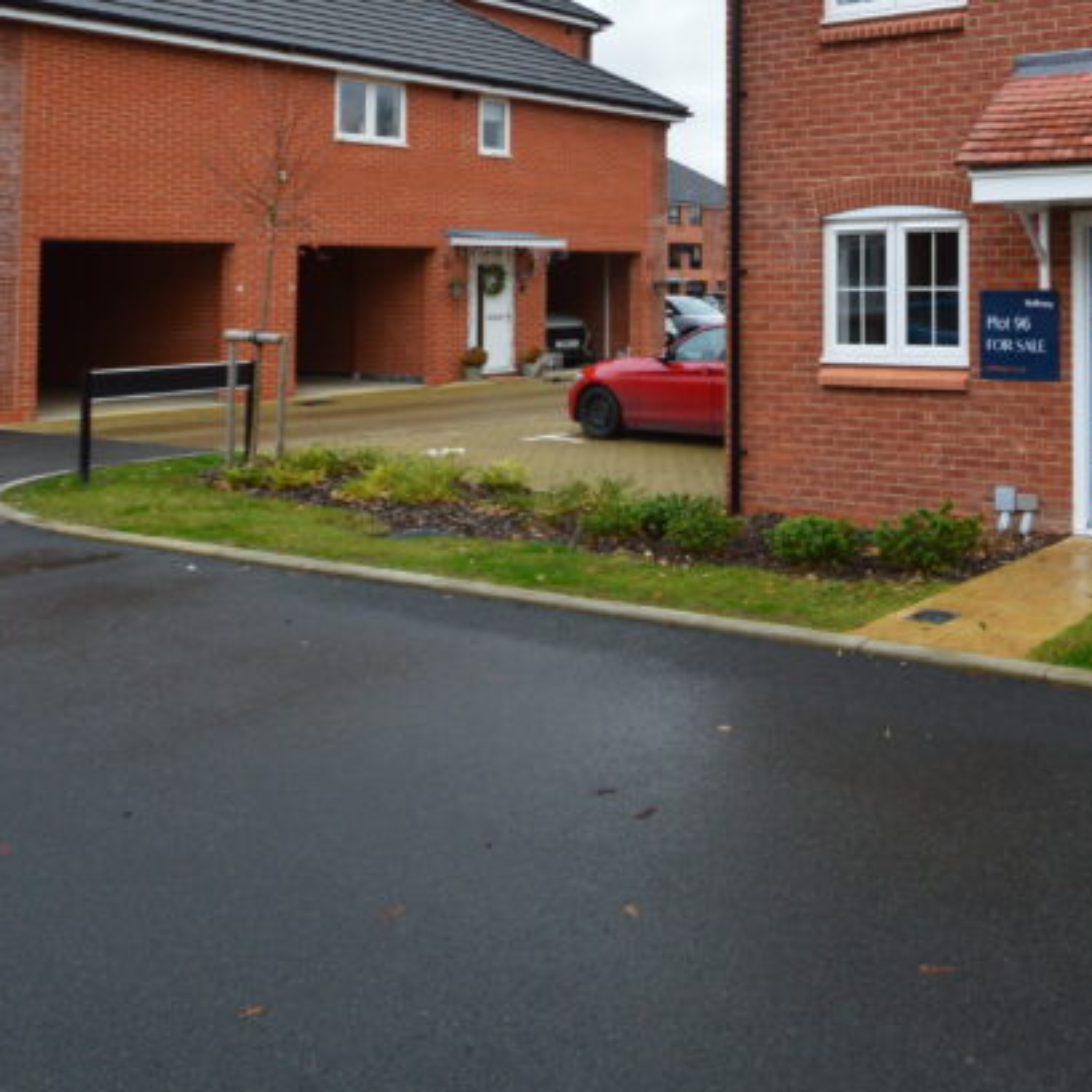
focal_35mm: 35
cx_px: 1004
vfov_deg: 44.9
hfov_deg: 42.8
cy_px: 226
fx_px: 1251
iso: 400
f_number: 9
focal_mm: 11
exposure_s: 1/100
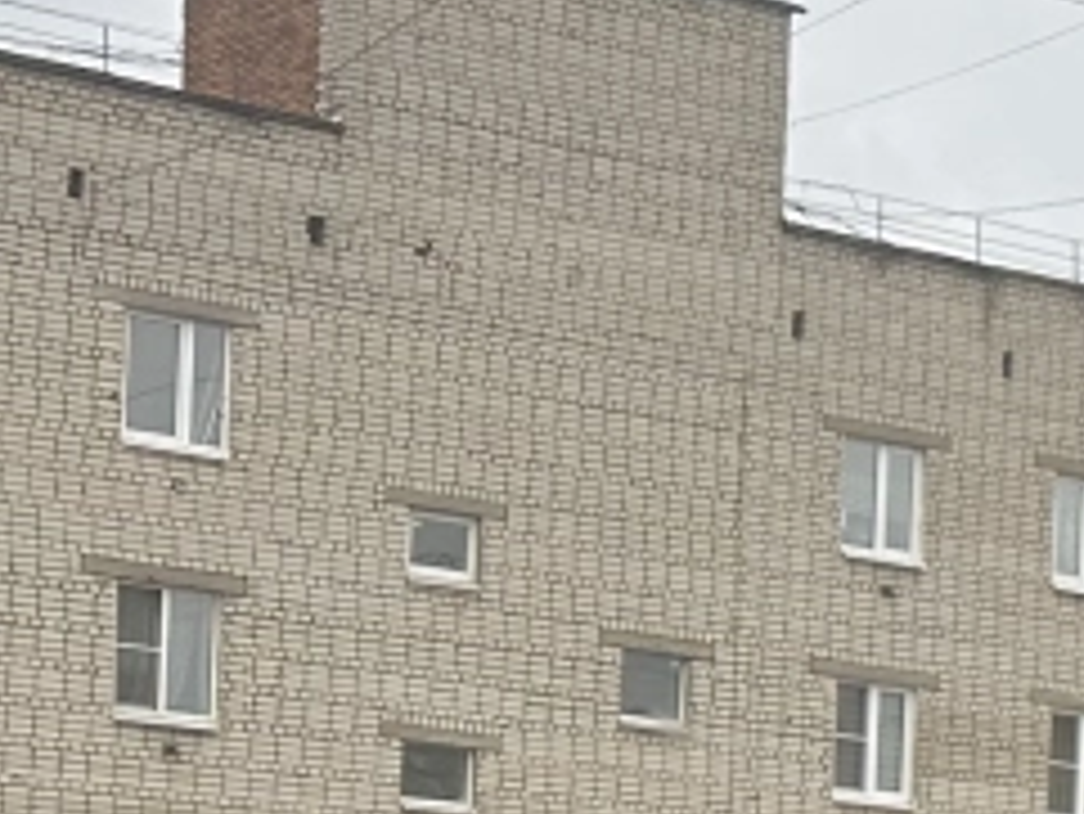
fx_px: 3916
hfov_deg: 13.0
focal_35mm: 125
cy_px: 1320
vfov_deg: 11.3
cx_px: 2384
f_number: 1.78
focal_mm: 6.86
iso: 80
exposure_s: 1/369
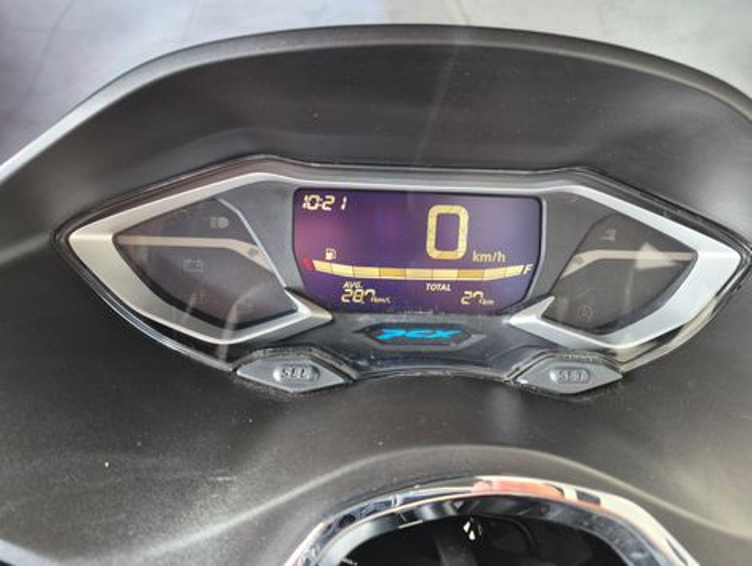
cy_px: 283
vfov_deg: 59.0
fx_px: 500
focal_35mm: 23
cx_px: 376
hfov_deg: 73.8
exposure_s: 1/120
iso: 400
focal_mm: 5.4
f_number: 1.8
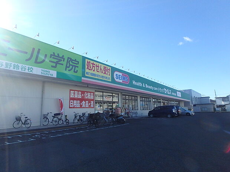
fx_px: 140
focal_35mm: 21
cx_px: 115
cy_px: 86
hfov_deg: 79.0
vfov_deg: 63.4
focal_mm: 3.7
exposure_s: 1/800
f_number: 6
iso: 400
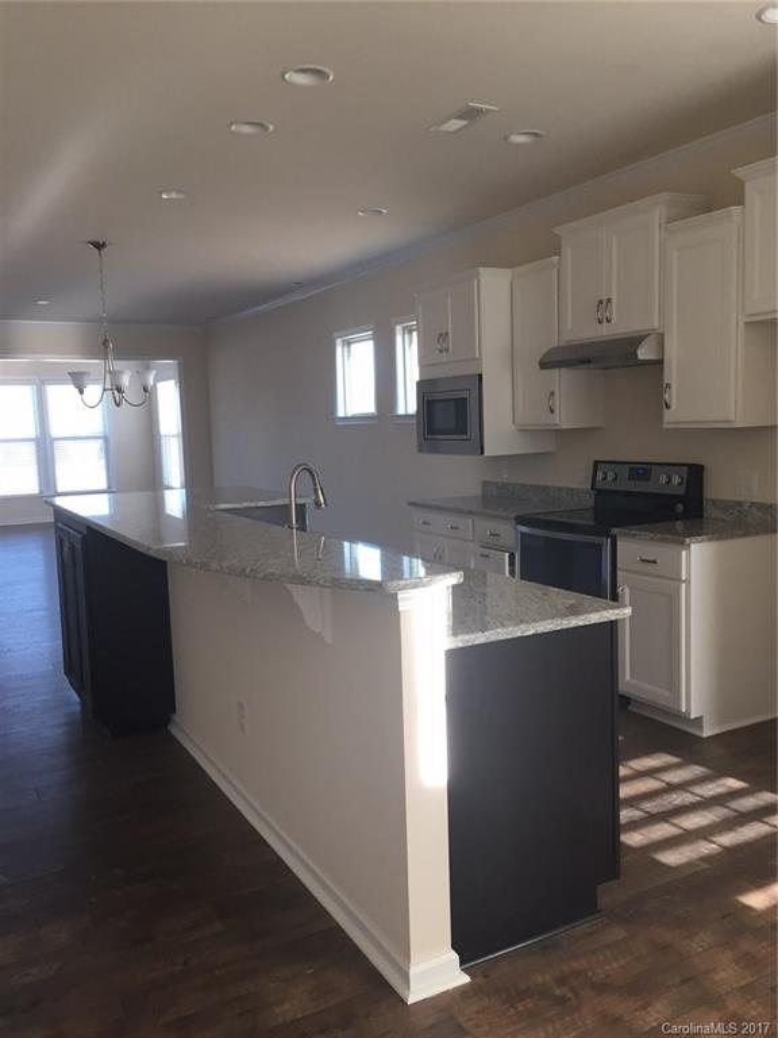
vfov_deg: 61.7
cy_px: 519
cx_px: 389
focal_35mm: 29
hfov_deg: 48.2
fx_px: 869
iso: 32
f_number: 2.2
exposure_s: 1/30
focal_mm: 4.15
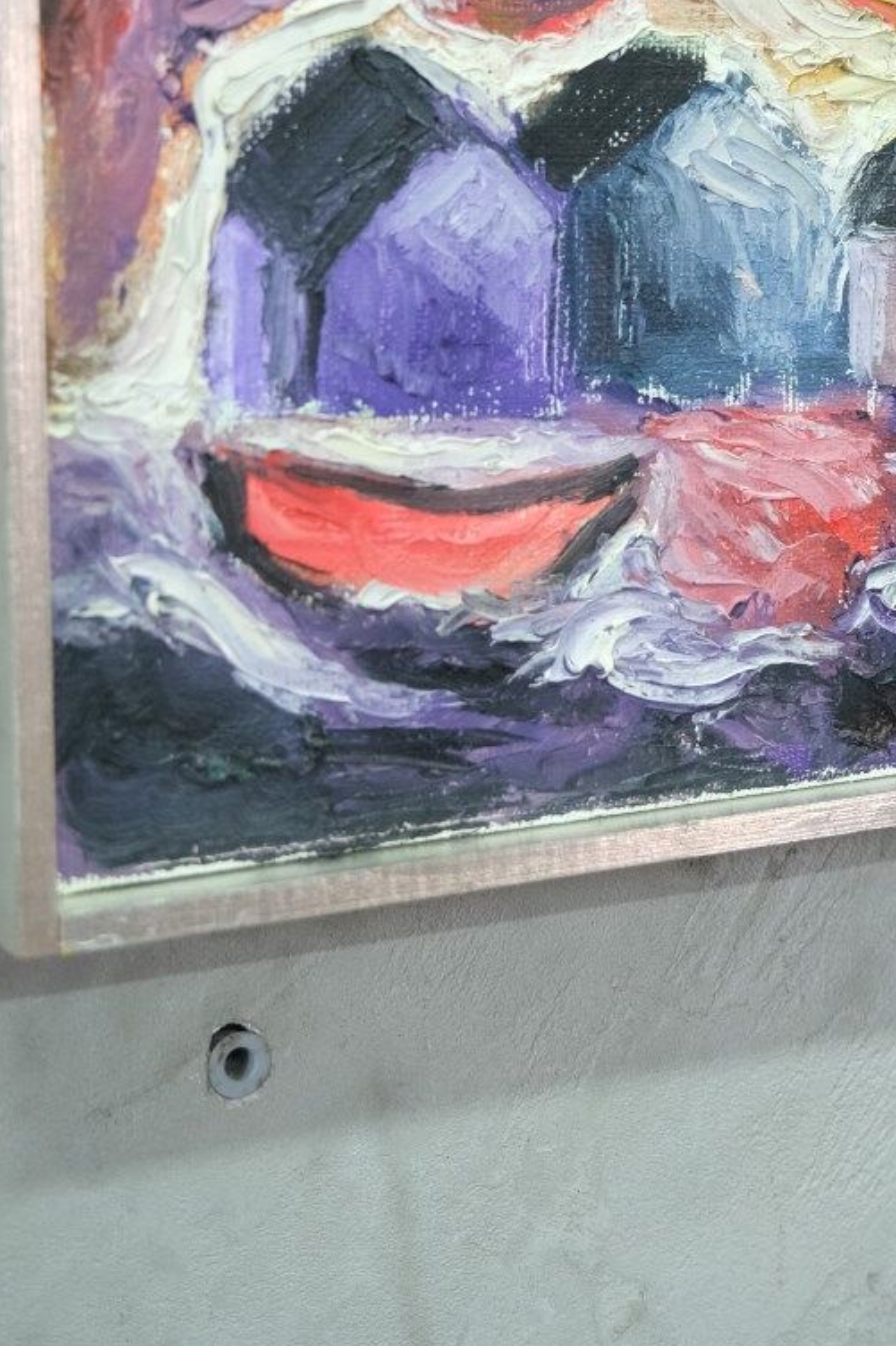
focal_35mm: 66
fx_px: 2465
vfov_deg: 29.9
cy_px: 286
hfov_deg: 20.4
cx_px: 712
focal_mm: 26
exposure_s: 1/40
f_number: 4
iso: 1600
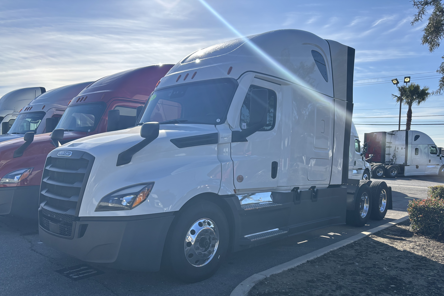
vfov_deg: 46.2
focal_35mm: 28
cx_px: 226
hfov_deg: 65.5
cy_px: 171
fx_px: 345
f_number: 1.6
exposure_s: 1/3413
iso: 50
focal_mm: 5.96
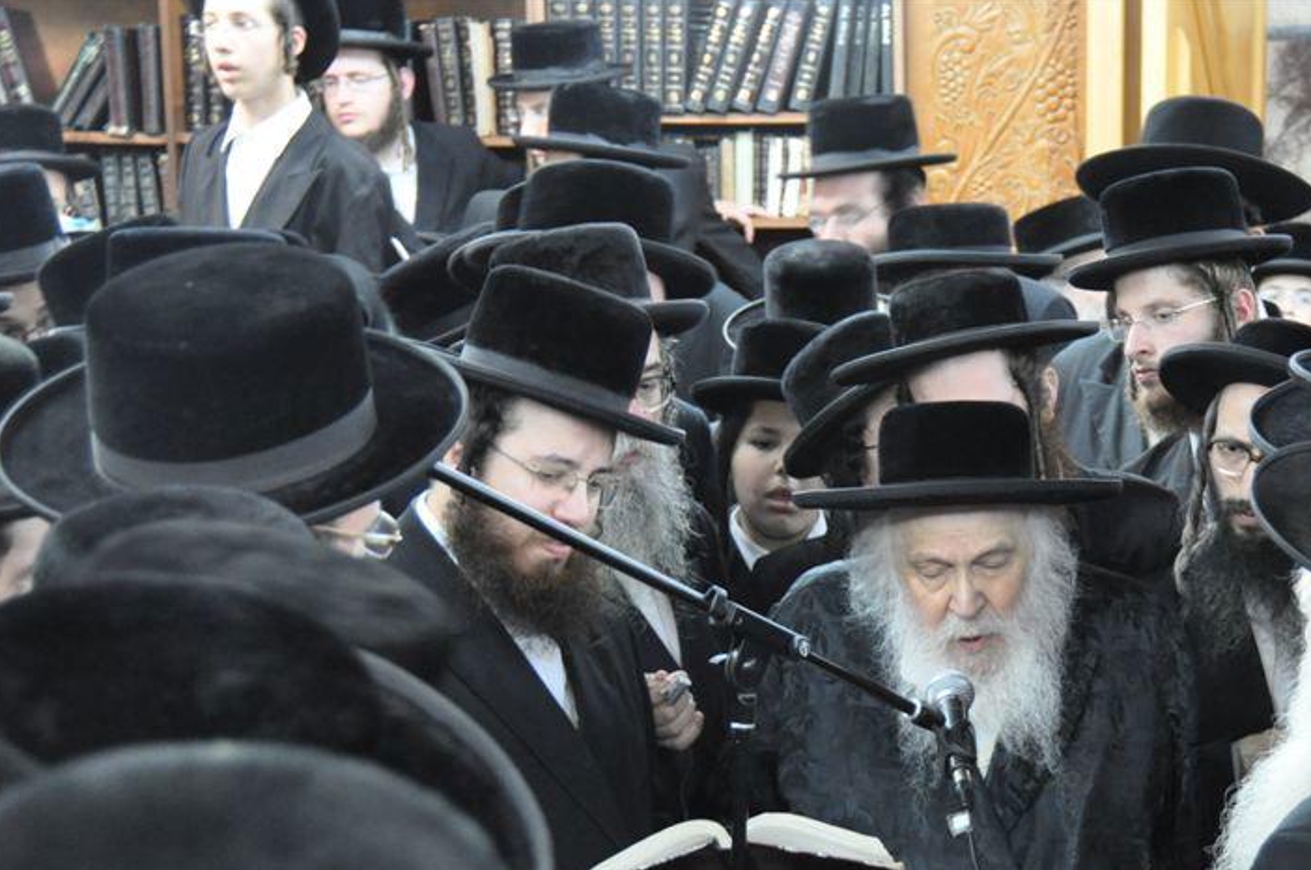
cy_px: 629
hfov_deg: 19.4
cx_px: 945
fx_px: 3818
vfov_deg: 13.0
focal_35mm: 105
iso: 1600
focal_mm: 48
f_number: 4.5
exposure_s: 1/15
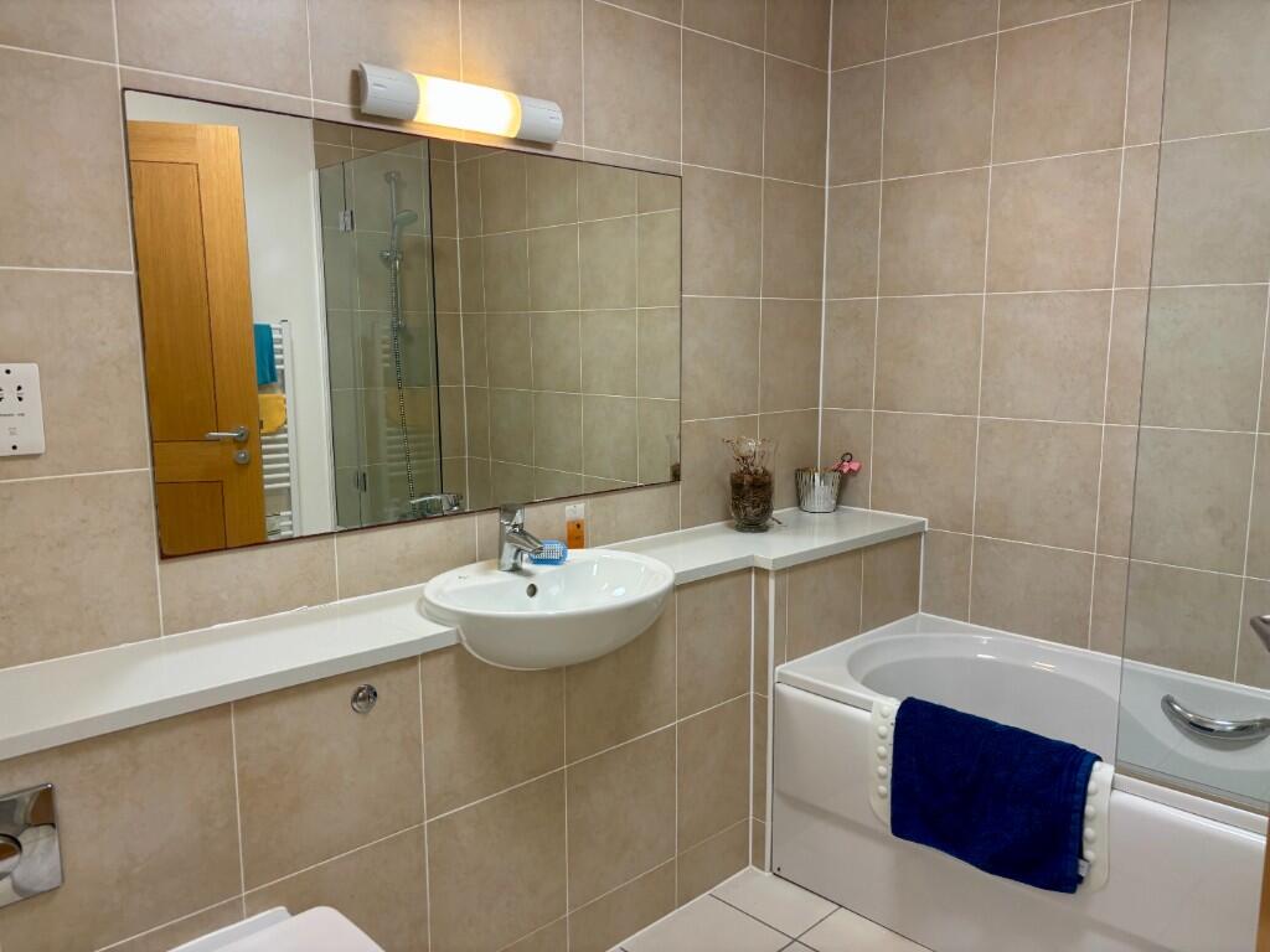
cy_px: 476
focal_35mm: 26
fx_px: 954
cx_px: 635
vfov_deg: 53.1
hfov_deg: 67.3
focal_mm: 5.96
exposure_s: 1/50
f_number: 1.6
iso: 80
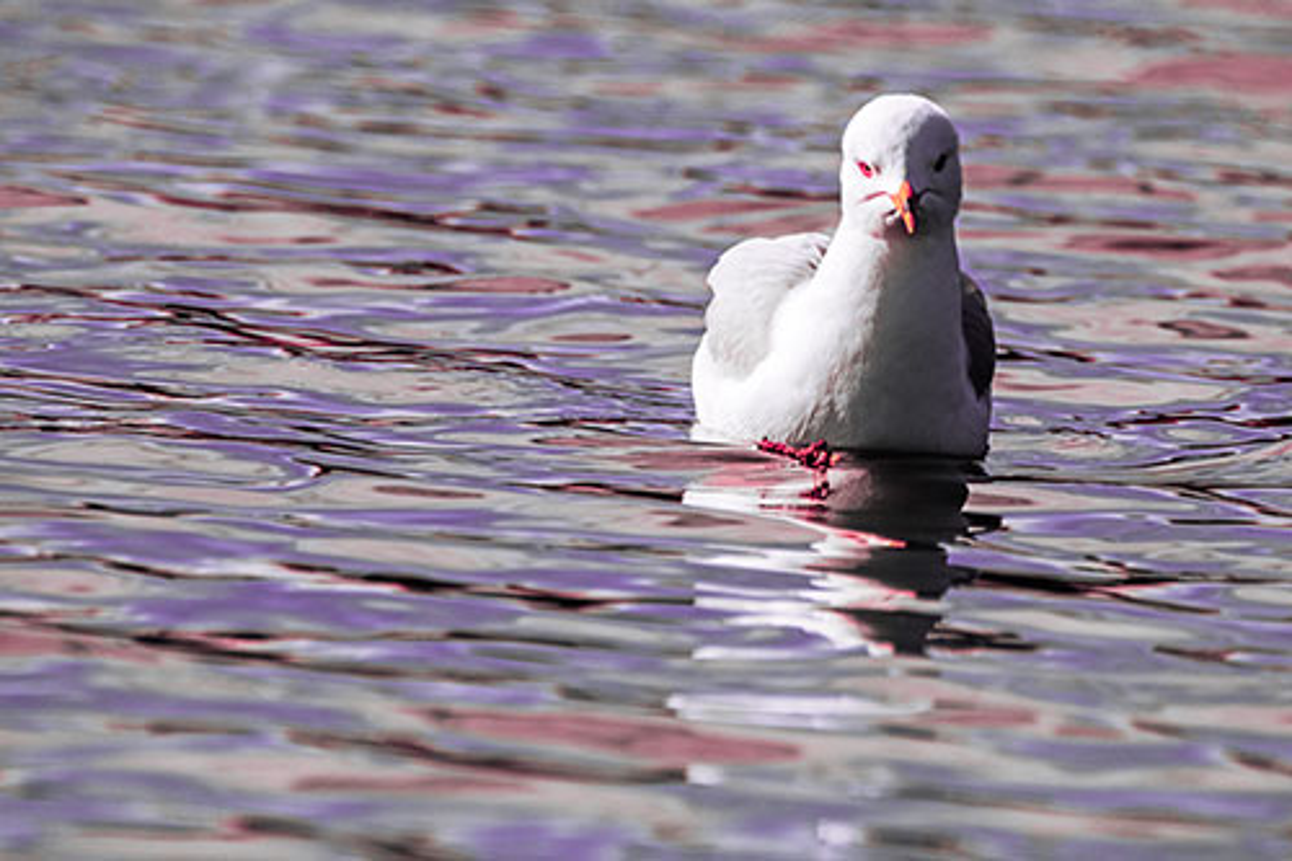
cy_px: 430
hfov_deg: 2.4
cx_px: 646
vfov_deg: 1.6
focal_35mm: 850
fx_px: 30494
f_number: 12
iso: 1000
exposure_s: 1/2000
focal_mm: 850
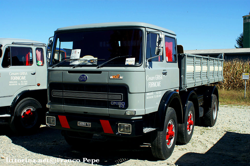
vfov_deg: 31.9
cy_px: 83
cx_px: 125
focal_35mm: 42
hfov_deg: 46.4
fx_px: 292
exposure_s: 1/250
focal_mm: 28
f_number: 11
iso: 200
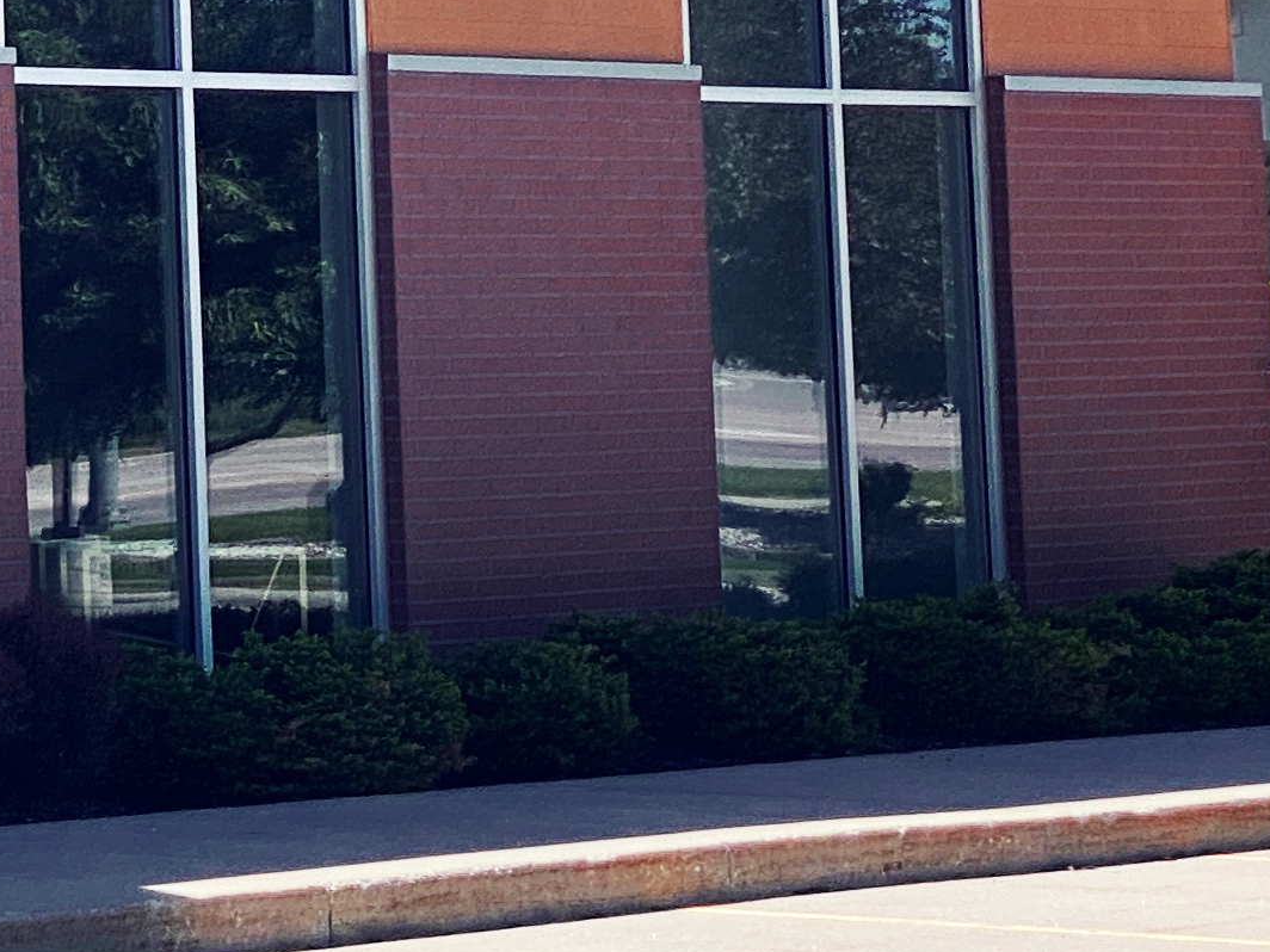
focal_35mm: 197
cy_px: -302
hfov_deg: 9.7
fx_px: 7228
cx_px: -745
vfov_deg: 7.5
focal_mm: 6
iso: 20
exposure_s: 1/1845
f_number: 2
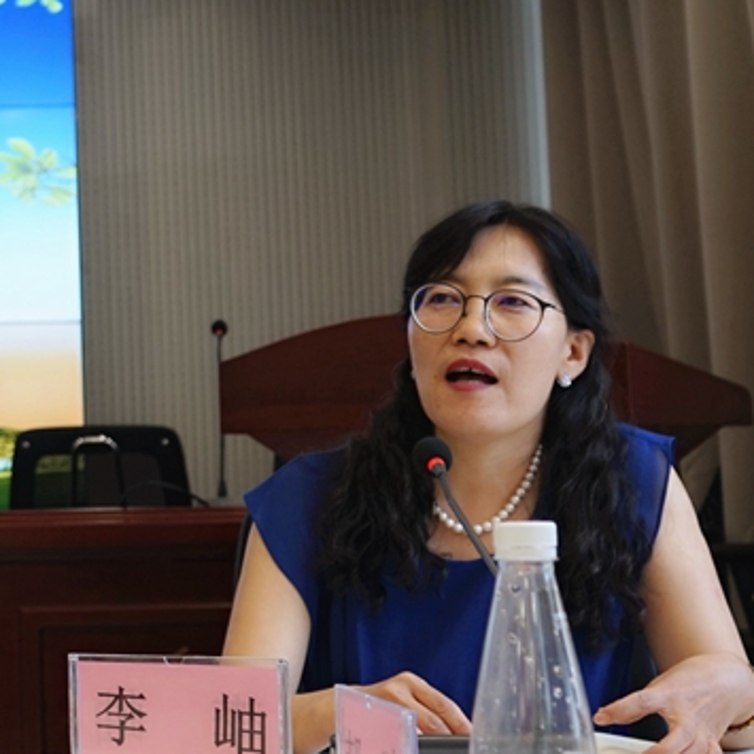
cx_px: 448
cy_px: 369
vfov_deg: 36.8
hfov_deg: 36.7
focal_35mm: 46
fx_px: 1134
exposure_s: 1/60
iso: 160
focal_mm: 30
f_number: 4
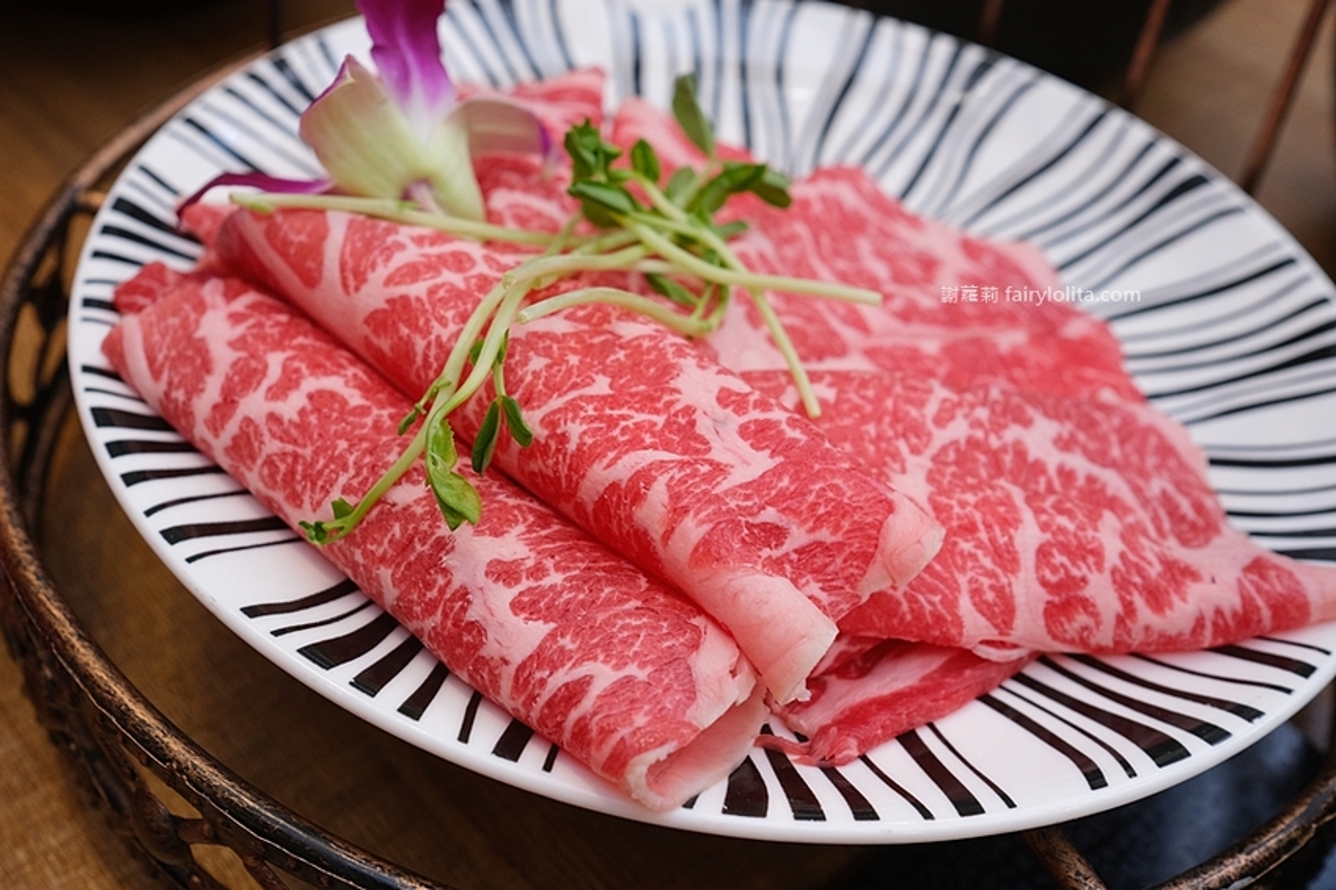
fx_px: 1298
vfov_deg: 37.8
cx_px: 668
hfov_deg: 54.5
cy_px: 445
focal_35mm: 35
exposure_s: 1/45
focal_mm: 23
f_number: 5
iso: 1000
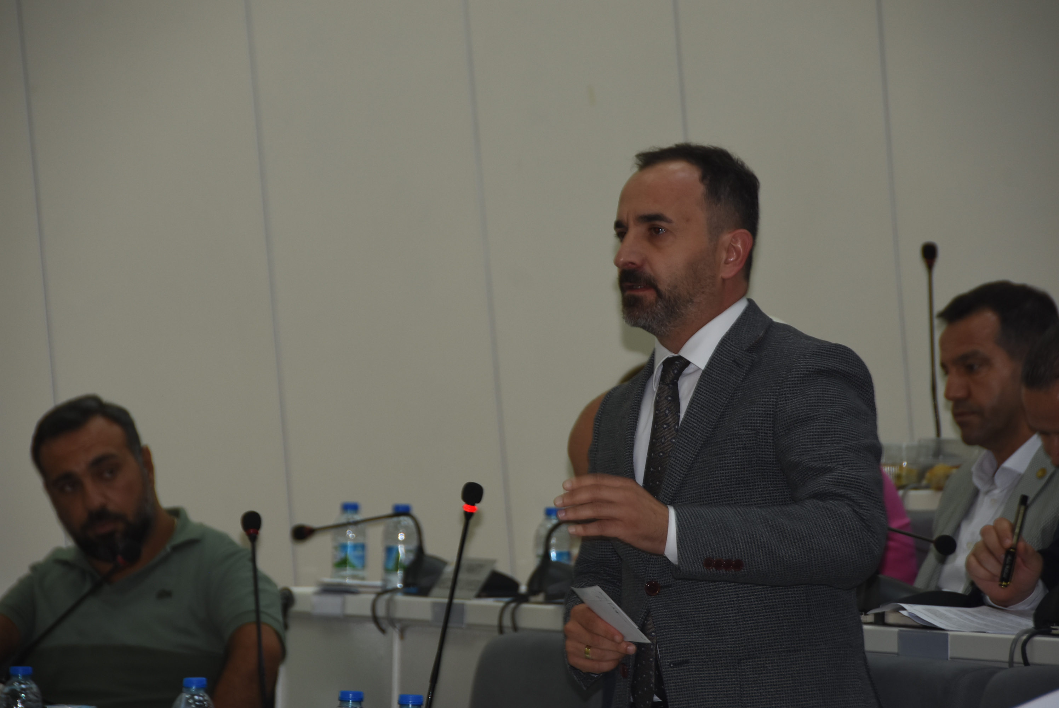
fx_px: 5961
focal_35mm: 202
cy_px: 354
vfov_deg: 6.8
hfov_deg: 10.2
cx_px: 530
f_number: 5.6
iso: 400
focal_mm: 135
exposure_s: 1/60
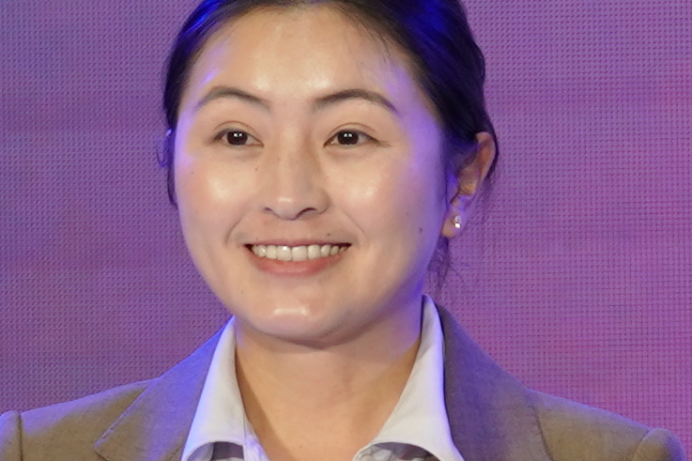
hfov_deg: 2.5
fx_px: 16008
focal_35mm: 833
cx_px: 818
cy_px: 296
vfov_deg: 1.6
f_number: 2.8
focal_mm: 104
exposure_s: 1/320
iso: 500
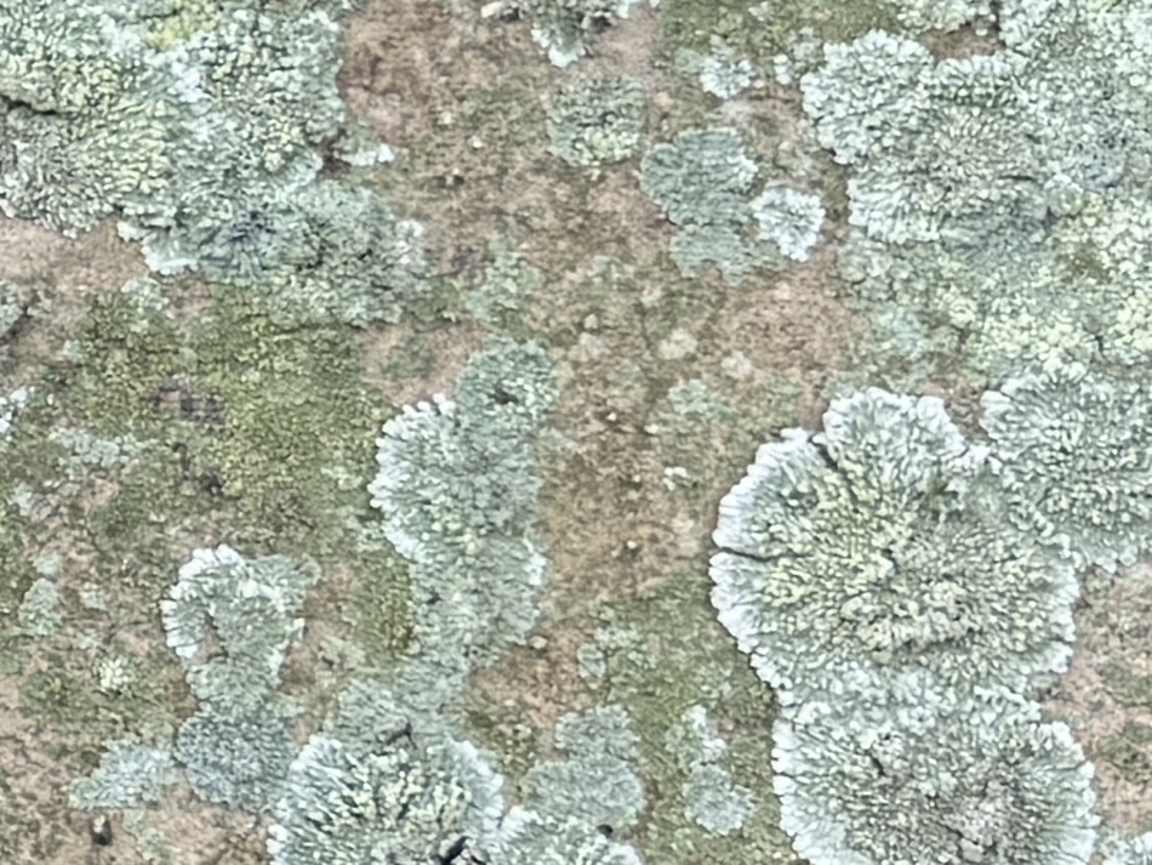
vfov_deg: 8.7
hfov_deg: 9.6
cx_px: -2031
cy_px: 74
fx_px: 5659
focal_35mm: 170
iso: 80
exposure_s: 1/495
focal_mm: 6.76
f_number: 1.78
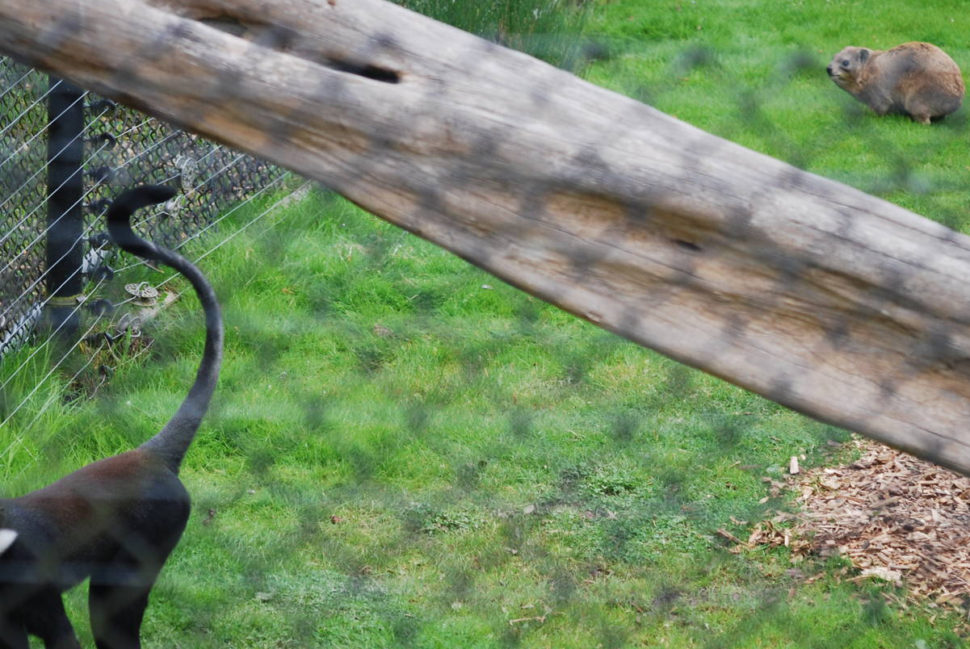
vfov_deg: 5.1
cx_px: 439
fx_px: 7275
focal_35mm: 270
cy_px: 306
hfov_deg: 7.6
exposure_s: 1/160
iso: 200
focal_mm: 135
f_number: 4.5
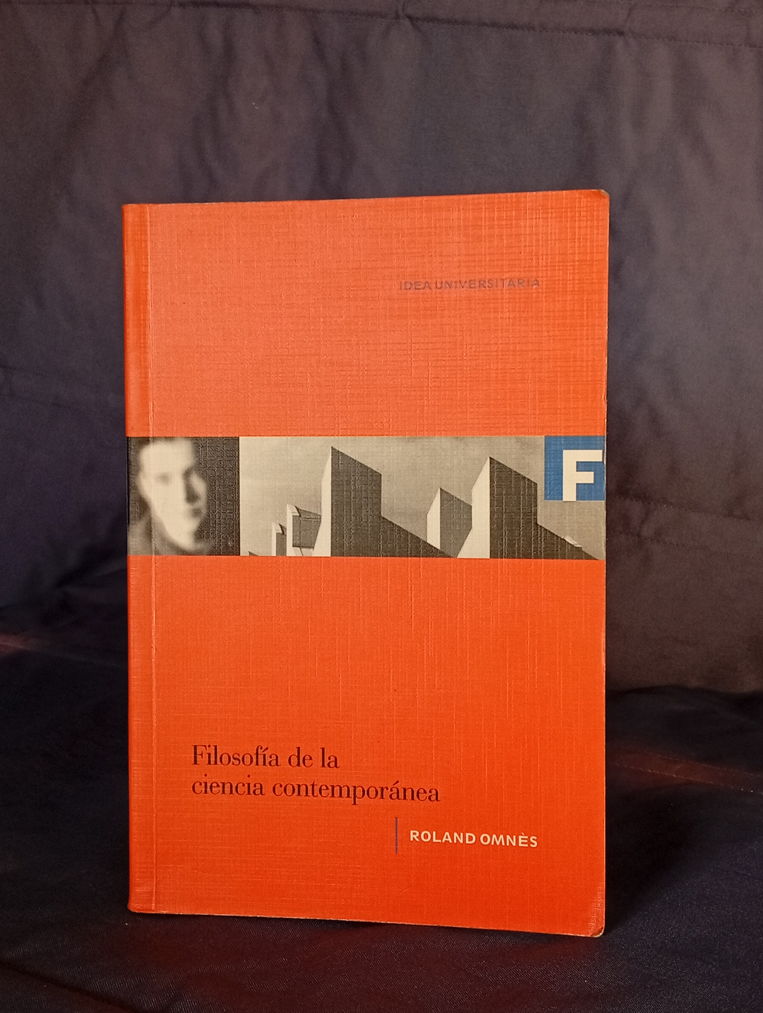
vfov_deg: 41.2
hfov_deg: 31.6
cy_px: 506
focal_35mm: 46
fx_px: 1349
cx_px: 382
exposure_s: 1/50
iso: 115
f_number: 1.8
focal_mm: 3.98
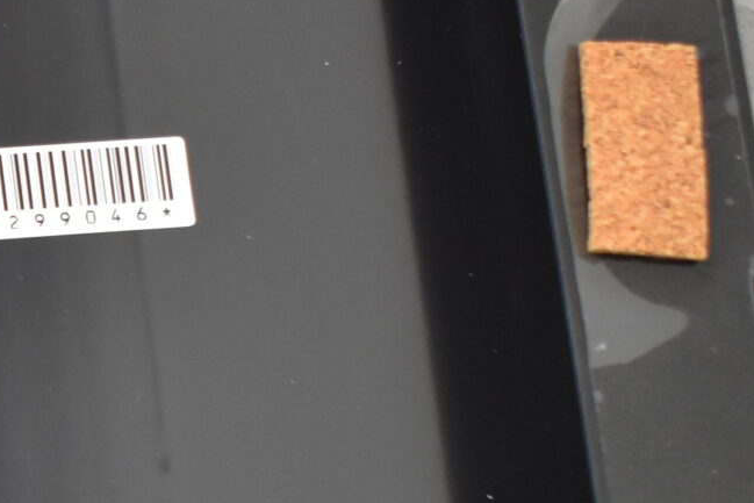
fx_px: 2975
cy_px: 651
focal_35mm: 142
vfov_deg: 9.5
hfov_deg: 13.4
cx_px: -461
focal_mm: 24
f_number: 4
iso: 900
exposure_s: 1/125
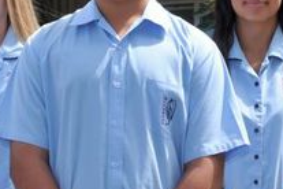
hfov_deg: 11.1
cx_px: -31
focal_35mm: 183
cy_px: 89
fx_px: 1438
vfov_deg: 7.5
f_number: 9
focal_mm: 42
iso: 160
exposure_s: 1/125
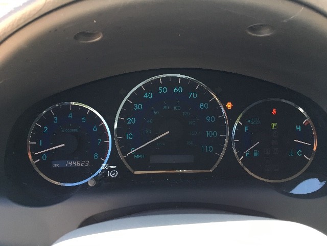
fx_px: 274
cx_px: 164
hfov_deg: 61.7
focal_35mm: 29
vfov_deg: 48.2
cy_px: 123
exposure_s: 1/40
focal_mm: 4.15
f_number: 2.2
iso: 25
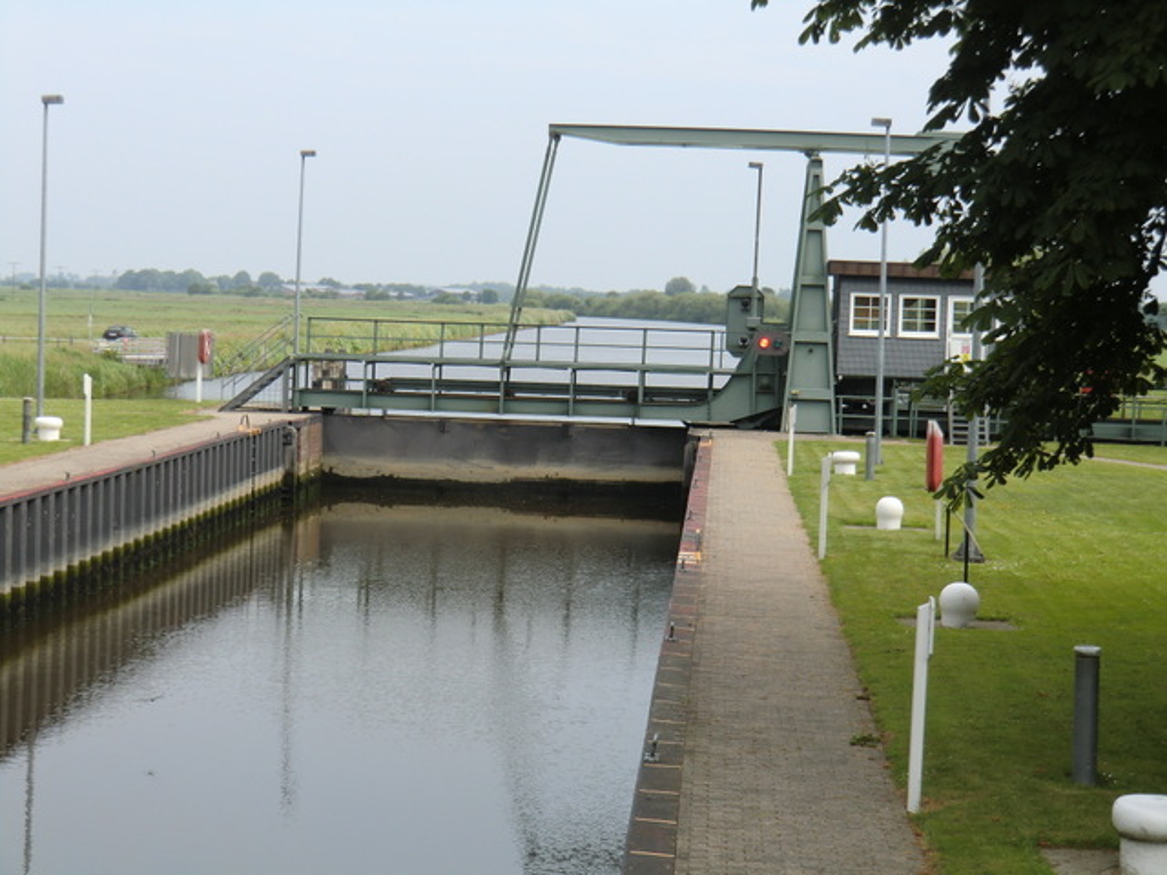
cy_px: 438
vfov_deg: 19.4
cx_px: 584
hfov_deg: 25.7
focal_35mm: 76
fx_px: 2562
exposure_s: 1/320
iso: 64
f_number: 4.6
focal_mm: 13.6
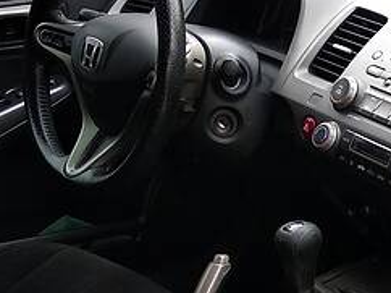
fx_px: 970
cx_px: 381
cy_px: 340
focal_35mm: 86
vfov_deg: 16.5
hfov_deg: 22.0
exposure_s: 1/100
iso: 125
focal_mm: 3.8
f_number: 2.2
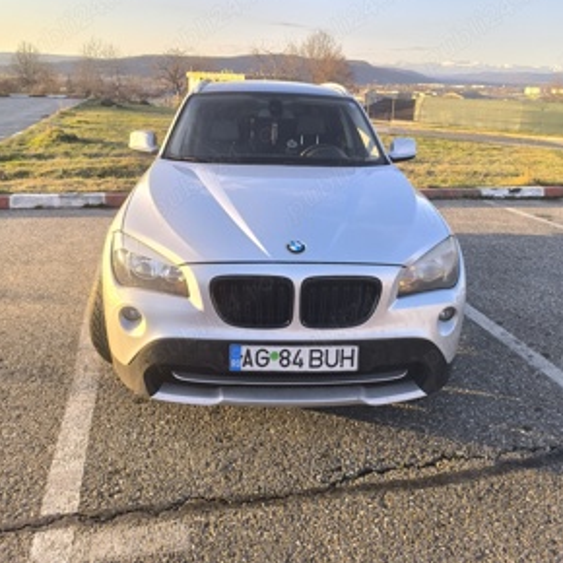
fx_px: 515
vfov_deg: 56.5
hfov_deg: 57.3
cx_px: 280
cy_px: 204
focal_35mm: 28
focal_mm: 6.14
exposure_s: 1/165
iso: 50
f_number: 1.65
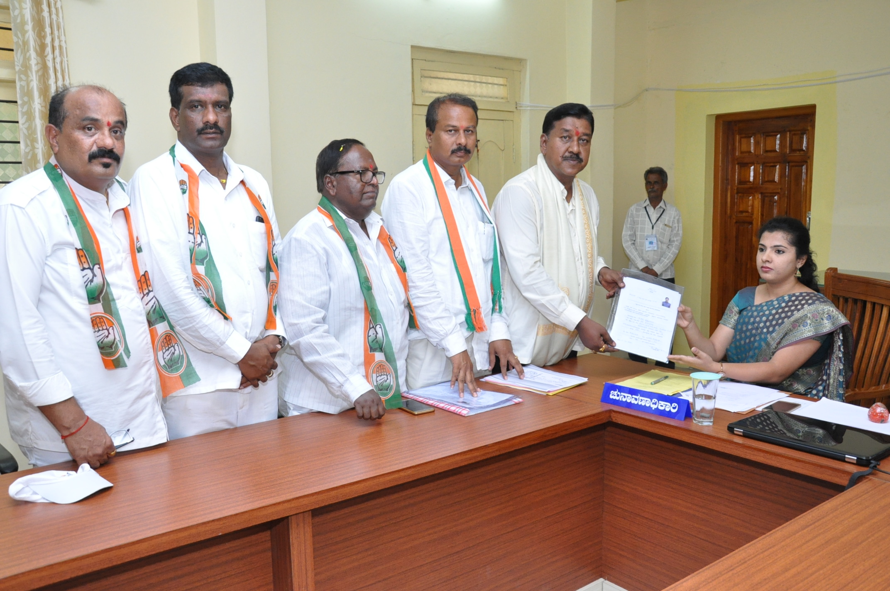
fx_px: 778
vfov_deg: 41.6
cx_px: 445
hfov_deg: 59.6
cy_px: 296
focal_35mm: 32
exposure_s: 1/125
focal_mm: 21
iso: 2000
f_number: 6.3
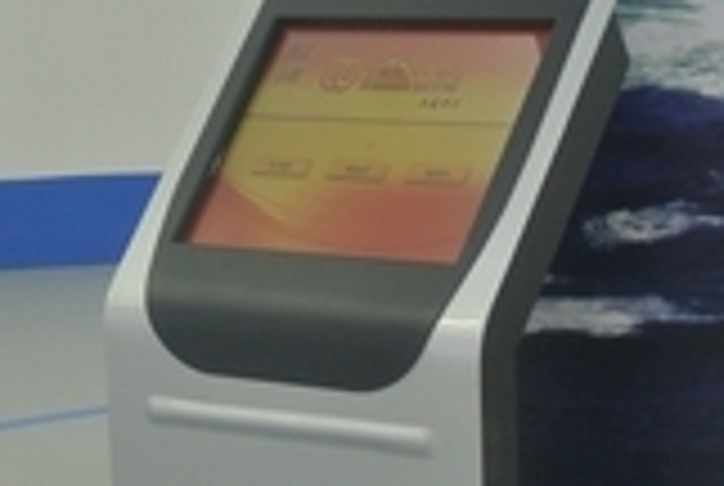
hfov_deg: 15.1
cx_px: 445
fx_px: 2720
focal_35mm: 135
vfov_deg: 10.2
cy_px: 418
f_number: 3.8
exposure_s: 1/60
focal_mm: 12.7
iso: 220
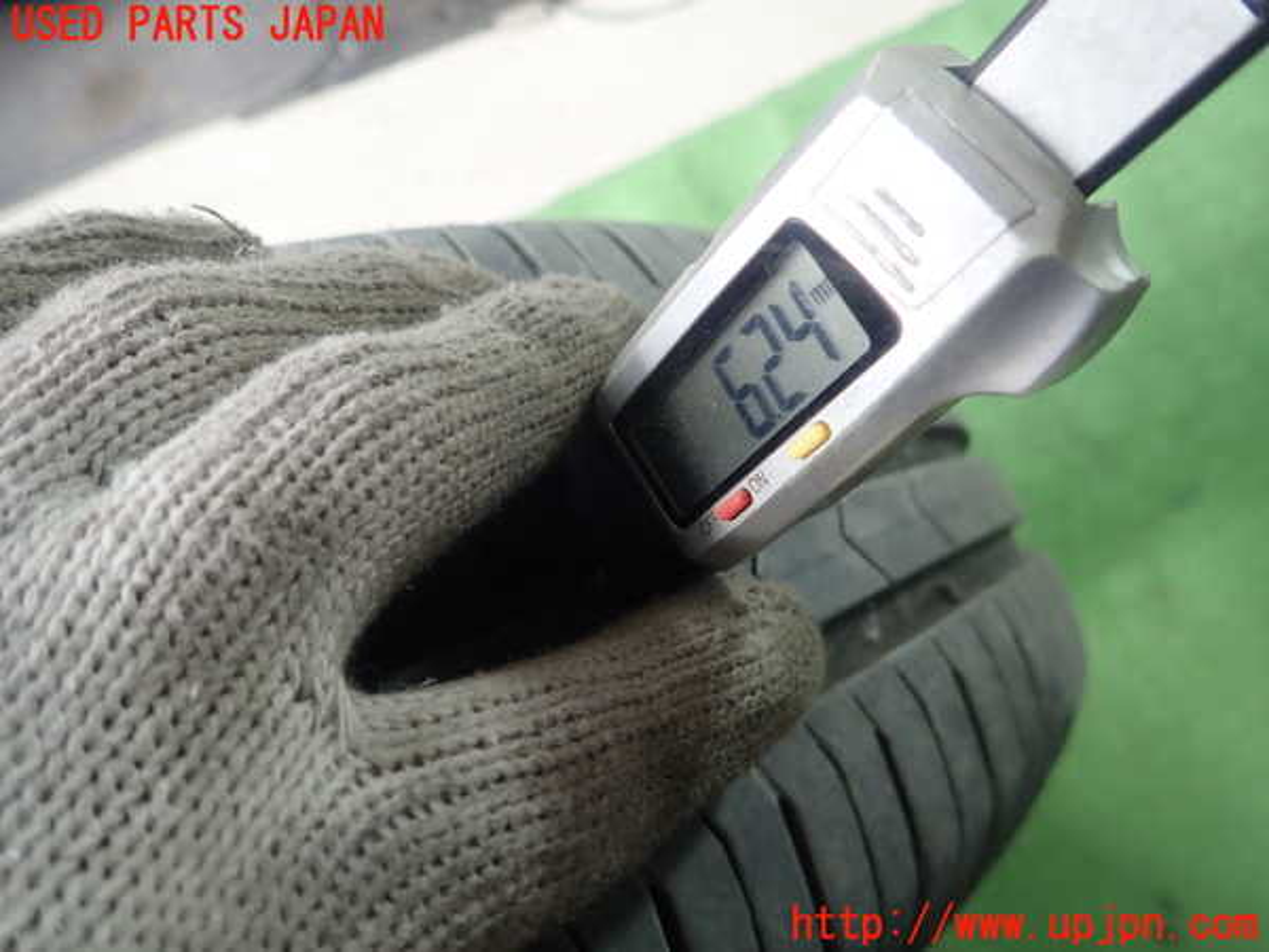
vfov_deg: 54.9
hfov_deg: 69.4
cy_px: 476
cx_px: 634
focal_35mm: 25
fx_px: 916
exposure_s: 1/60
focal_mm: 4.5
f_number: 2
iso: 160
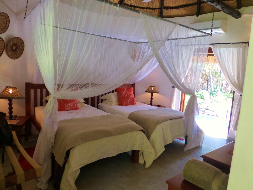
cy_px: 95
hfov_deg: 71.6
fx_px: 175
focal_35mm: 24
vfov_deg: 56.8
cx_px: 126
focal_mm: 4.3
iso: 400
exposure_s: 1/40
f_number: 3.3
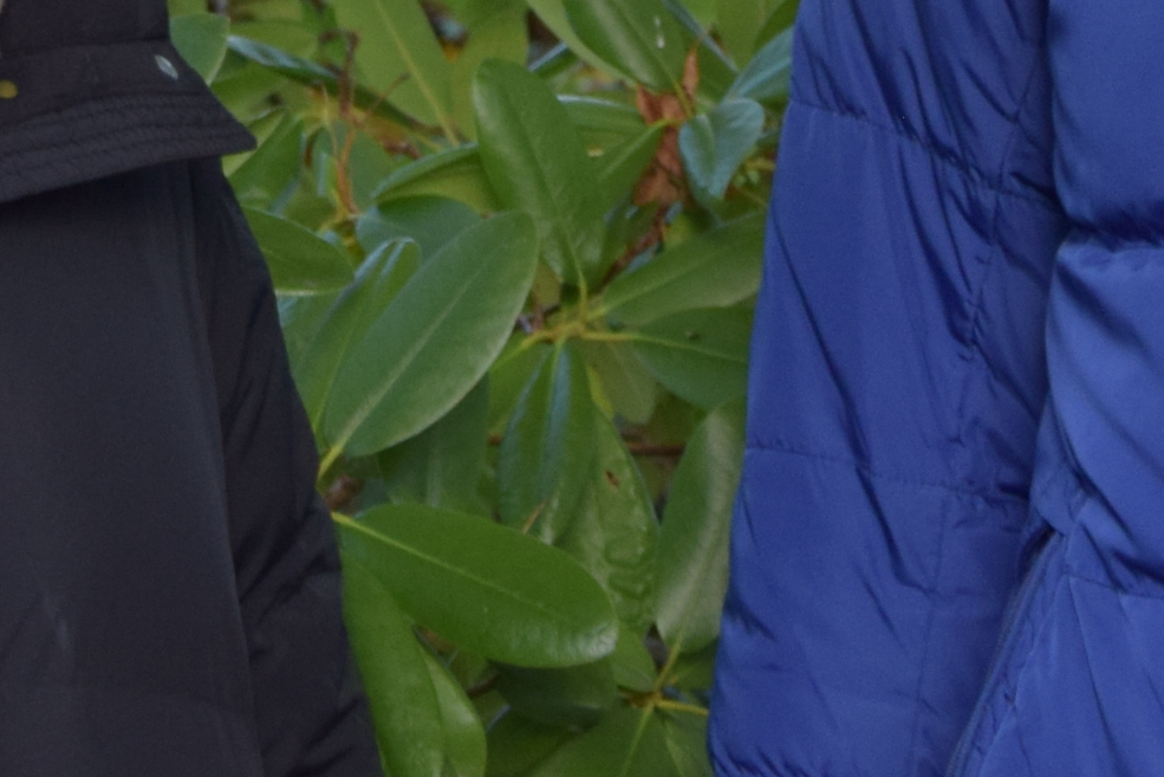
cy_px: -413
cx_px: 924
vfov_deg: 3.8
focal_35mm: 356
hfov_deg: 5.8
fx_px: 11512
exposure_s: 1/160
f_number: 6.3
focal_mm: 52
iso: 400
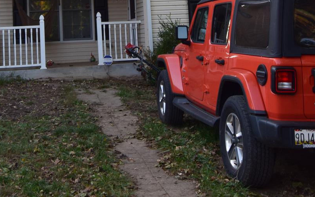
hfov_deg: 22.2
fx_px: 798
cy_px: -24
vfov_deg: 13.7
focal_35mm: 93
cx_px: 95
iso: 400
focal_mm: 24
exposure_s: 1/100
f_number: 9
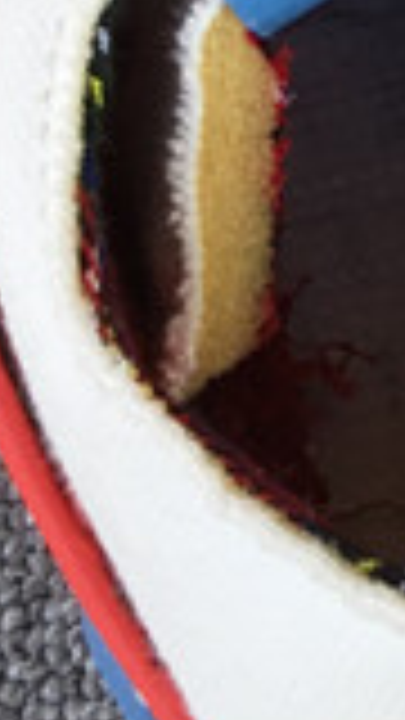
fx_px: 3627
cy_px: -178
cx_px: 1242
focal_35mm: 190
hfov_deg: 5.9
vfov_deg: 11.1
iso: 25
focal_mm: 3.3
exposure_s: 1/127
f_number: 2.4
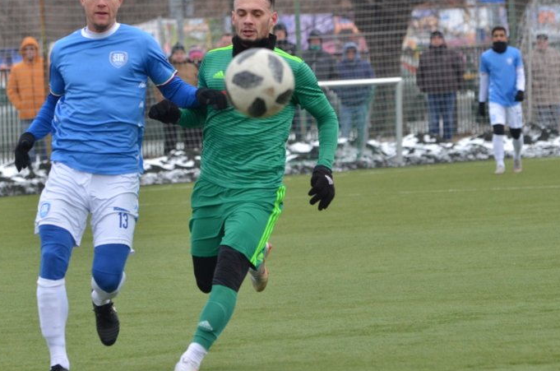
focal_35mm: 410
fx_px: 6363
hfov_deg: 5.0
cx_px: 167
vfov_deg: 3.3
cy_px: 126
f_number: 4.8
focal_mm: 155
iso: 500
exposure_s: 1/1250
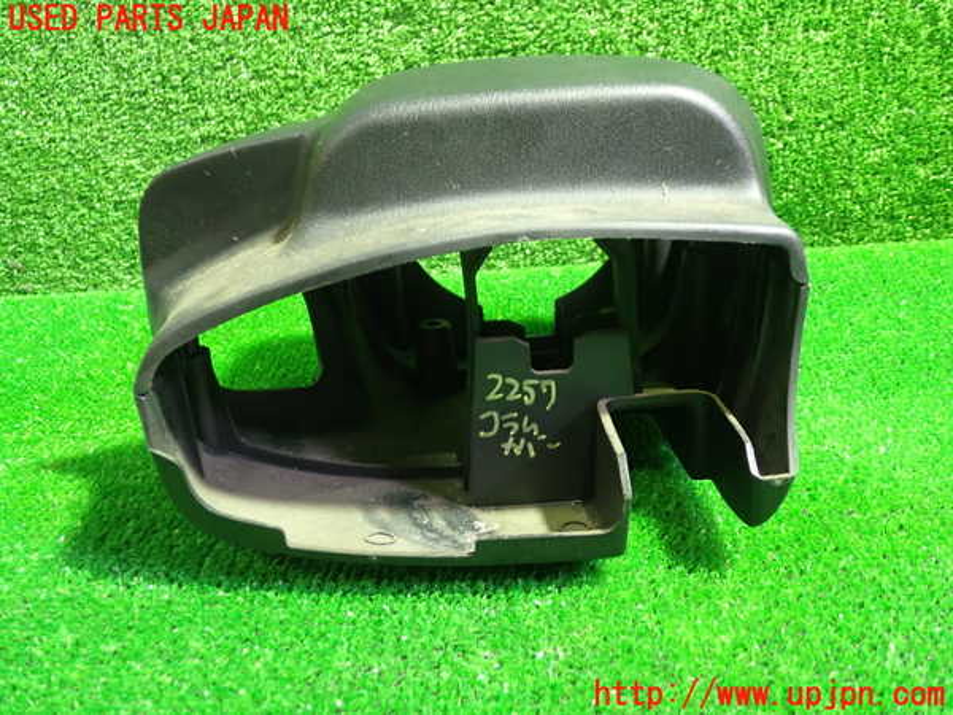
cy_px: 358
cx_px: 476
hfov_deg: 56.8
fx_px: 881
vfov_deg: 44.2
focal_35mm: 32
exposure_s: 1/15
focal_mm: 5.79
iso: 800
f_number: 2.4
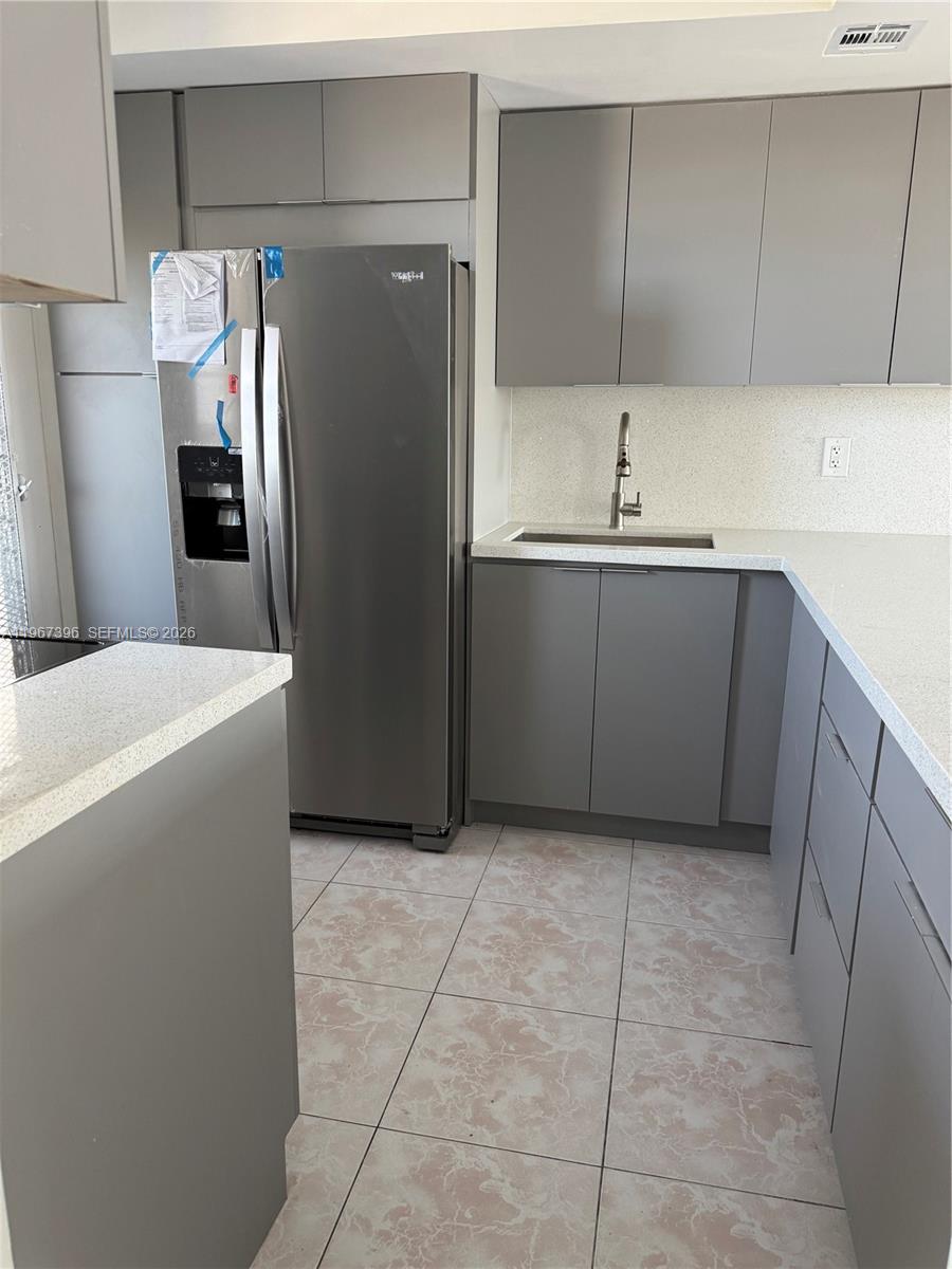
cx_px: 476
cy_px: 634
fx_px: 880
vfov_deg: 71.6
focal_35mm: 24
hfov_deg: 56.8
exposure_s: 1/65
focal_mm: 6.76
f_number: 1.78
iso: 200
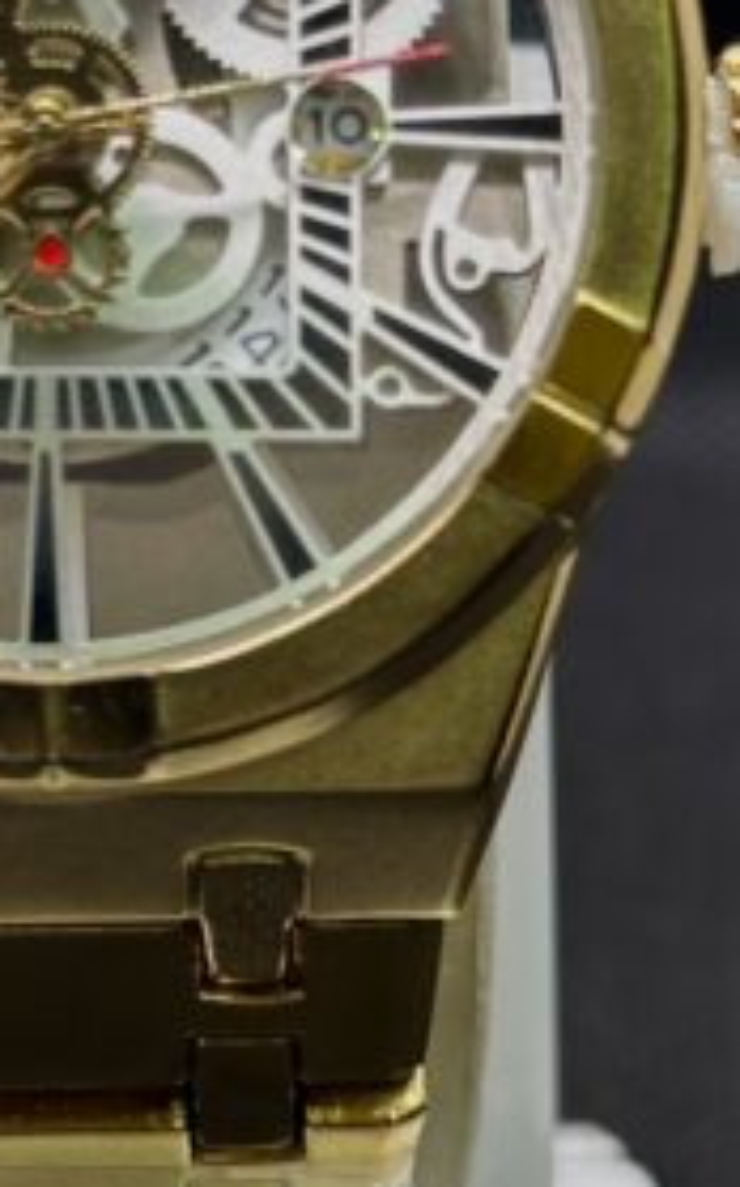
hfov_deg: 8.9
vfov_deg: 14.2
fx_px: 4718
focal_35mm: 146
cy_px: 128
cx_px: 85
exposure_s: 1/100
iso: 80
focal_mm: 6.86
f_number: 1.78
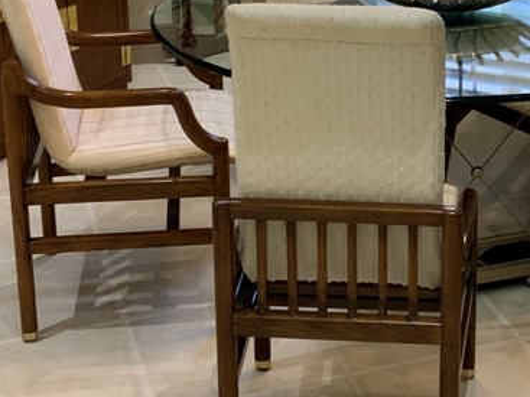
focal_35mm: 81
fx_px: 1240
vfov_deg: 17.8
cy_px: 17
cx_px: 403
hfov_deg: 23.9
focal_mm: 3
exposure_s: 1/60
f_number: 1.8
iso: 64
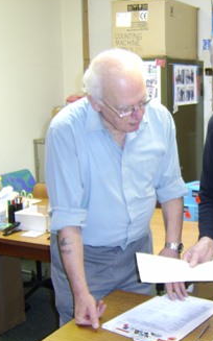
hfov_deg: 27.5
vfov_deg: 44.4
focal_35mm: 45
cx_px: 192
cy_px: 171
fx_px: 419
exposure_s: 1/30
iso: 200
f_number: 2.7
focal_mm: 8.13
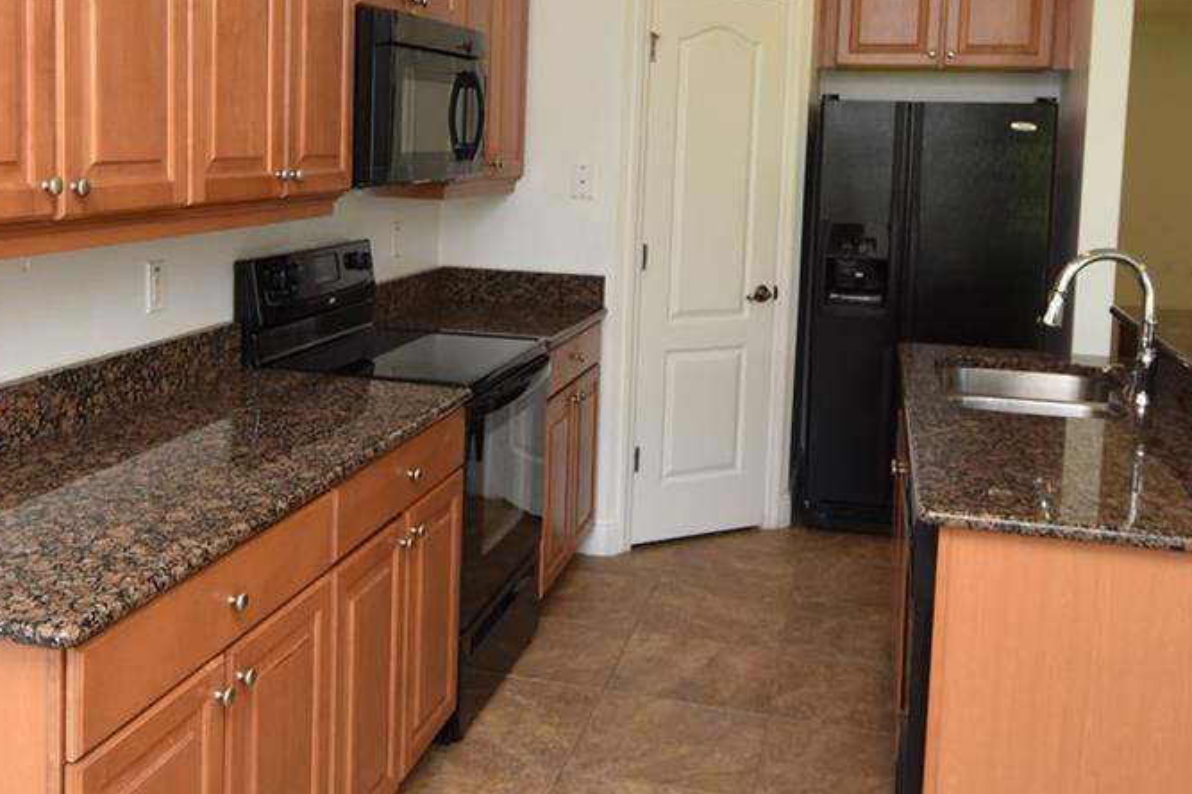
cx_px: 518
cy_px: 288
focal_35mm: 36
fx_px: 1191
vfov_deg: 36.6
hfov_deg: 53.0
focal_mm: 10
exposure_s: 1/60
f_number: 4
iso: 400
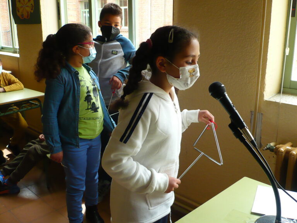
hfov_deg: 52.6
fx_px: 300
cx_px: 148
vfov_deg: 40.7
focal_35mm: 35
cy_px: 112
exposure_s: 1/160
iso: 200
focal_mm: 5.8
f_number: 2.8
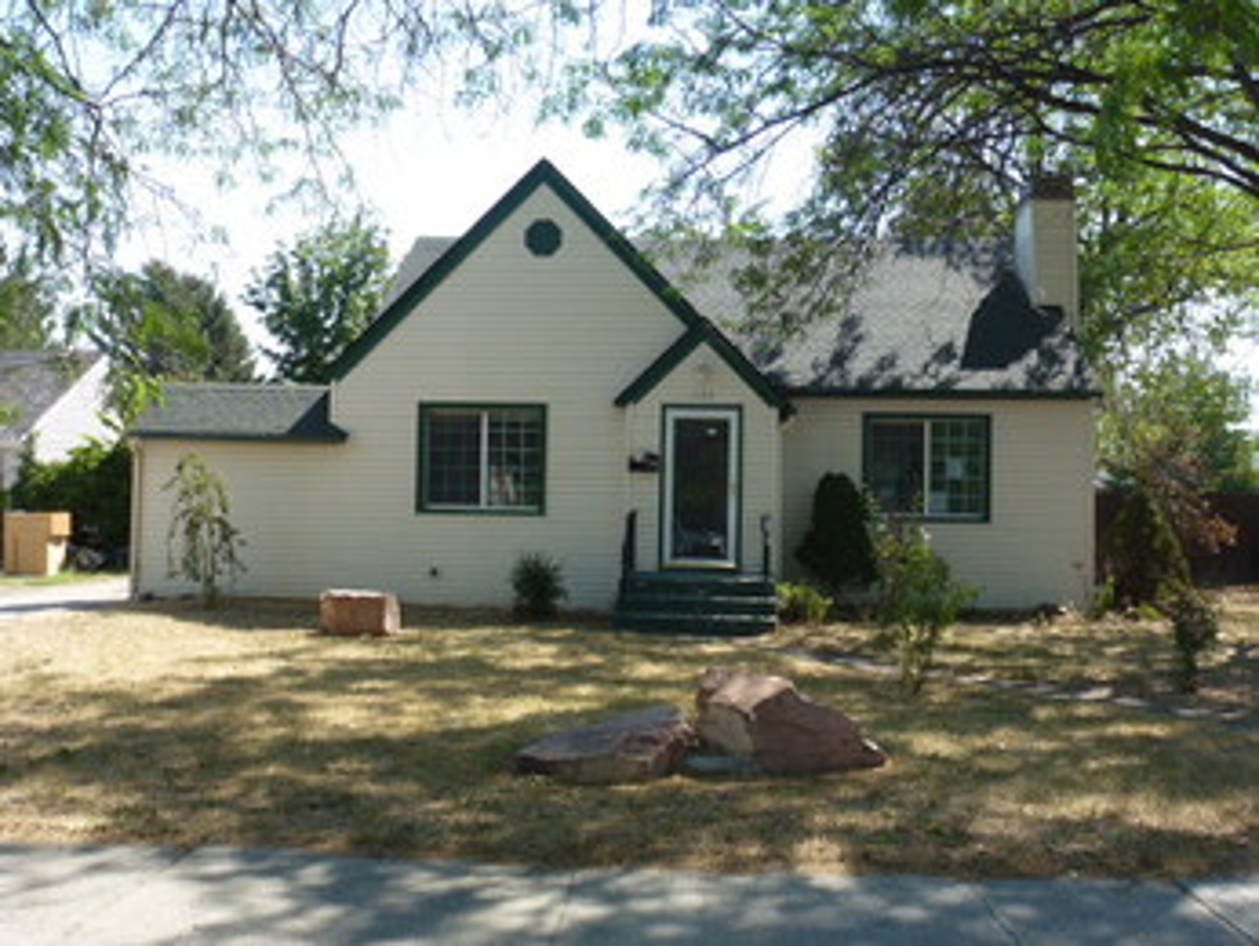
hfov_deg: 59.9
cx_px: 630
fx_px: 1092
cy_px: 473
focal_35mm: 30
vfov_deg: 46.8
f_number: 4
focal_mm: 5.4
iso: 100
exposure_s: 1/320
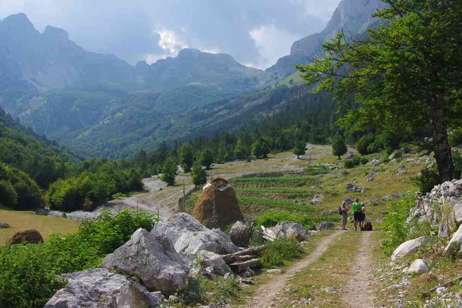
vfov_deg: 31.2
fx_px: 552
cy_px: 154
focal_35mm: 43
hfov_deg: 45.4
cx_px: 231
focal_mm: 29.4
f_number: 11
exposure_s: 1/80
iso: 200
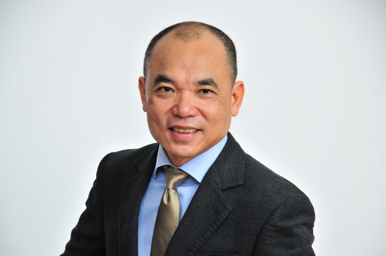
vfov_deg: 10.7
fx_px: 1365
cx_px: 193
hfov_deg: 16.1
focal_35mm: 128
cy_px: 128
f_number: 5.6
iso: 400
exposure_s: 1/160
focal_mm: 85
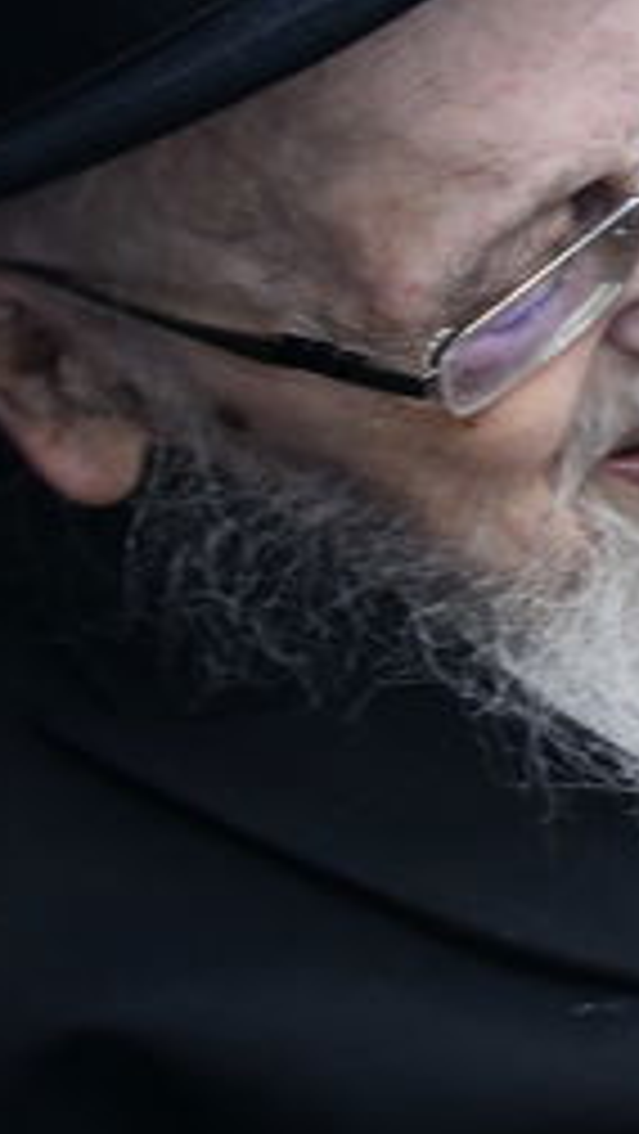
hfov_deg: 6.3
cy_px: 79
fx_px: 4903
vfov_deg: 13.1
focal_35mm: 163
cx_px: 2403
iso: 250
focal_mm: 28
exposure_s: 1/250
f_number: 5.6
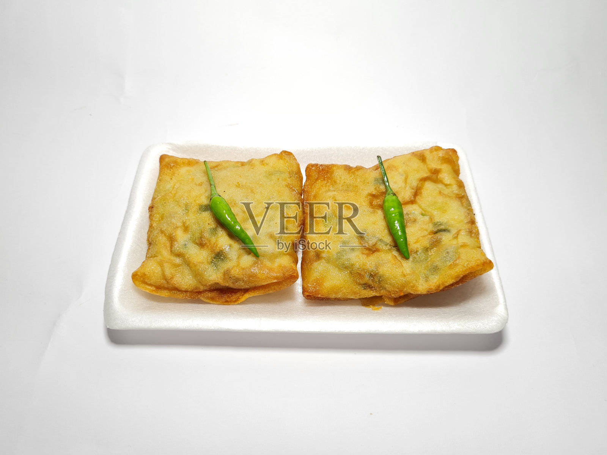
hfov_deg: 67.3
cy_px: 228
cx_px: 304
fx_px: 456
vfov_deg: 53.1
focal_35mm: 26
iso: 64
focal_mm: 5.4
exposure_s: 1/100
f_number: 1.8
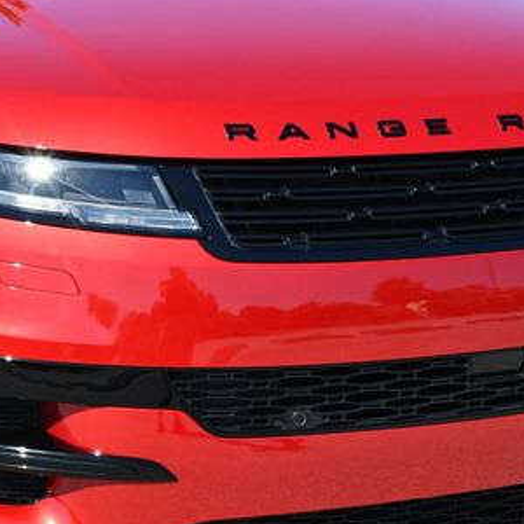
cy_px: 272
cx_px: 363
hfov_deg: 15.9
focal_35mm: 109
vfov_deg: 16.0
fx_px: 1867
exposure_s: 1/250
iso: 200
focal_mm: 30
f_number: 8
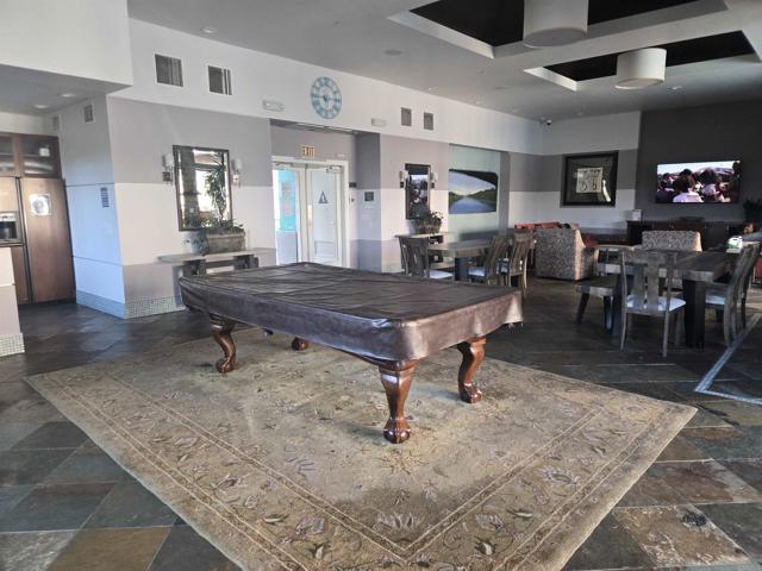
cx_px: 381
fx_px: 506
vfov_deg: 58.9
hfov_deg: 73.9
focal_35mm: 23
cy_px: 286
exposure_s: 1/120
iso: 320
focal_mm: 5.4
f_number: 1.8
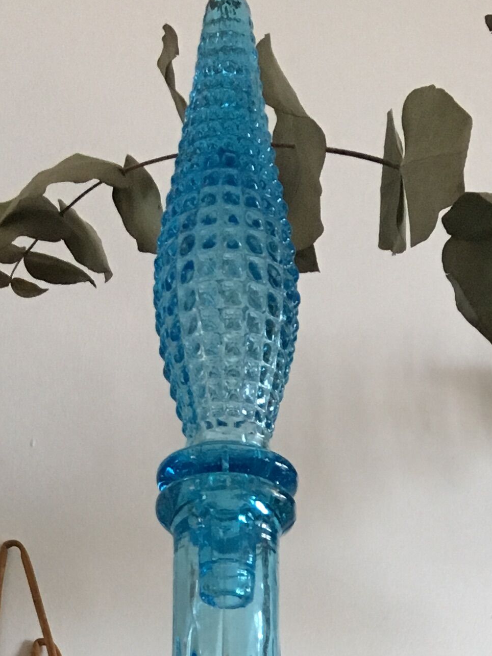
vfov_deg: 18.6
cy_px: 1026
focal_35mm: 91
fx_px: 1724
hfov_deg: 16.2
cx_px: 371
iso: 160
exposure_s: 1/33
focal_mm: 4.15
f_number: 2.2
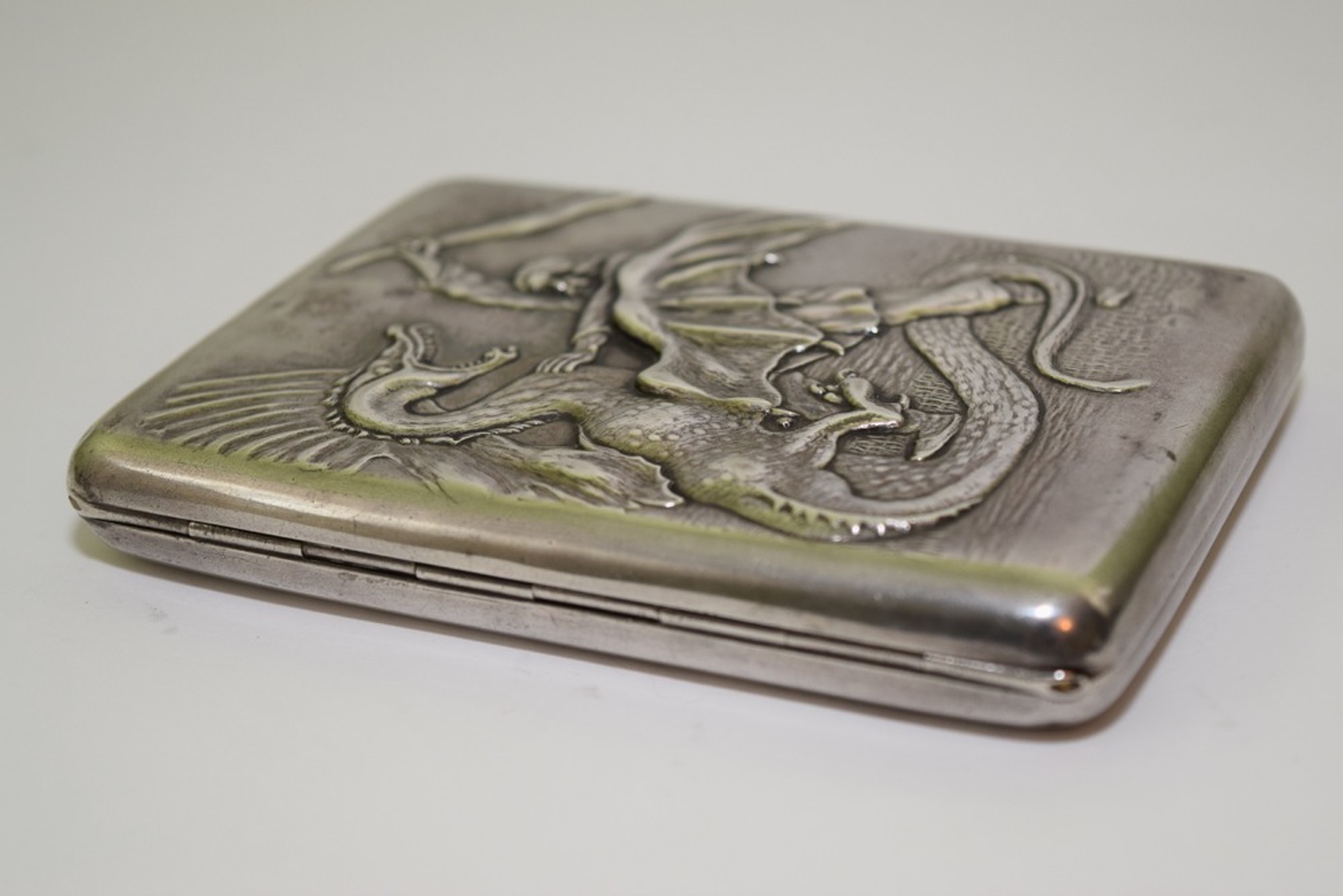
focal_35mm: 78
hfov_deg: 26.0
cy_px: 448
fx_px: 2910
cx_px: 672
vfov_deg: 17.5
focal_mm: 52
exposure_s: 1/60
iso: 800
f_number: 5.6
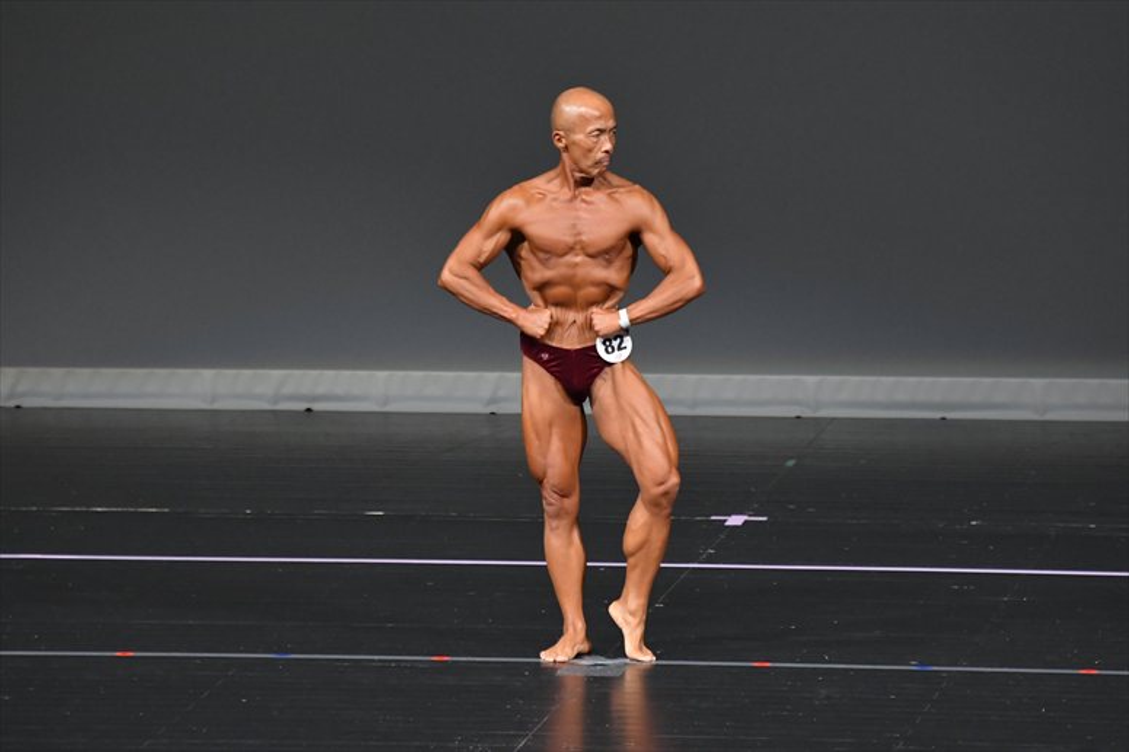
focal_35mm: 345
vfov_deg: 4.0
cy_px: 376
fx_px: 10814
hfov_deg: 6.0
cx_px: 564
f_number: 5.6
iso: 4000
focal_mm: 230
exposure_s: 1/400
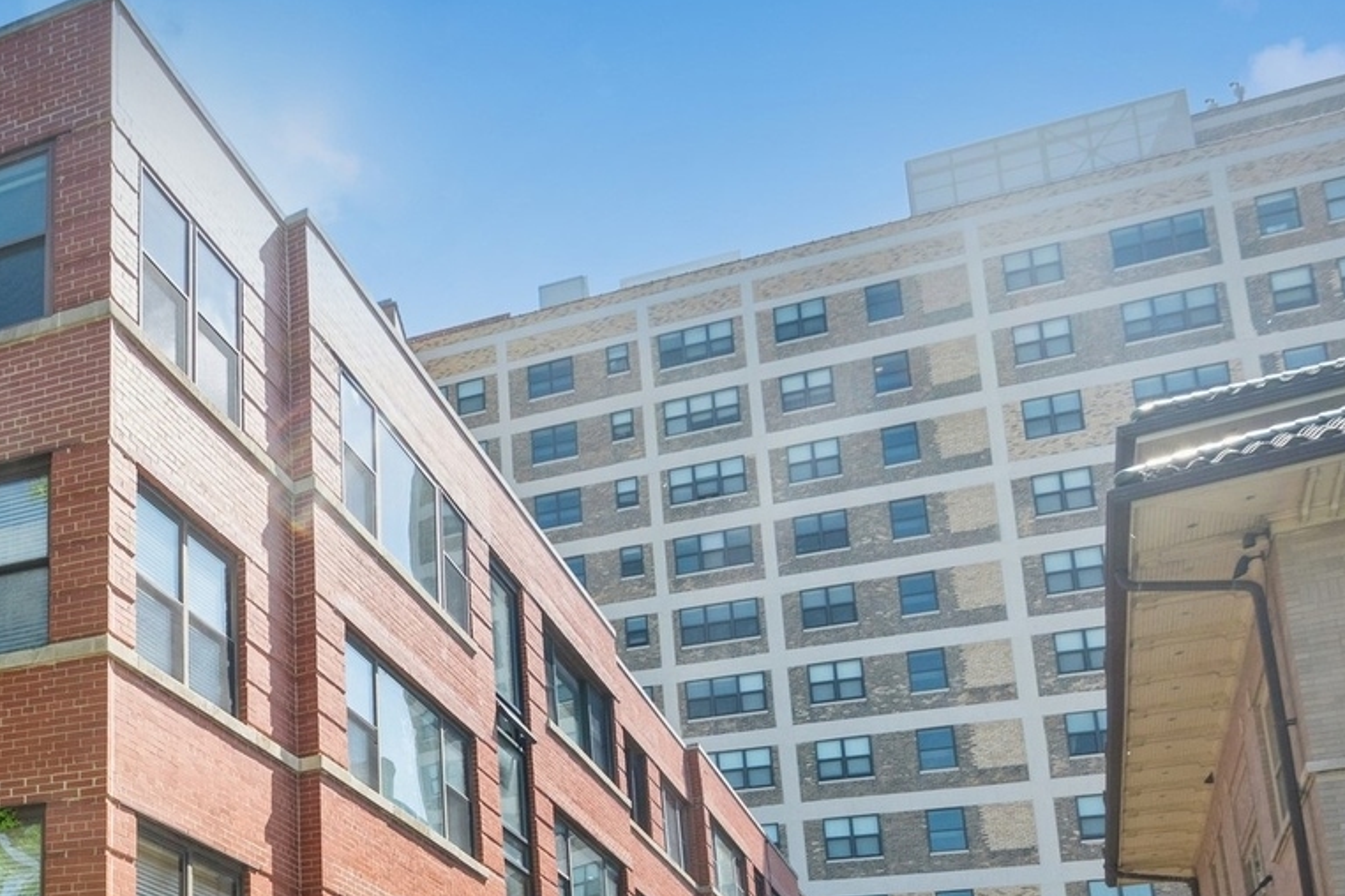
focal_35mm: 34
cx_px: -70
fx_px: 1270
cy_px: 718
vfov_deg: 37.5
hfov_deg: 44.9
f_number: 8
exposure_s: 1/400
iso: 320
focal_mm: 16
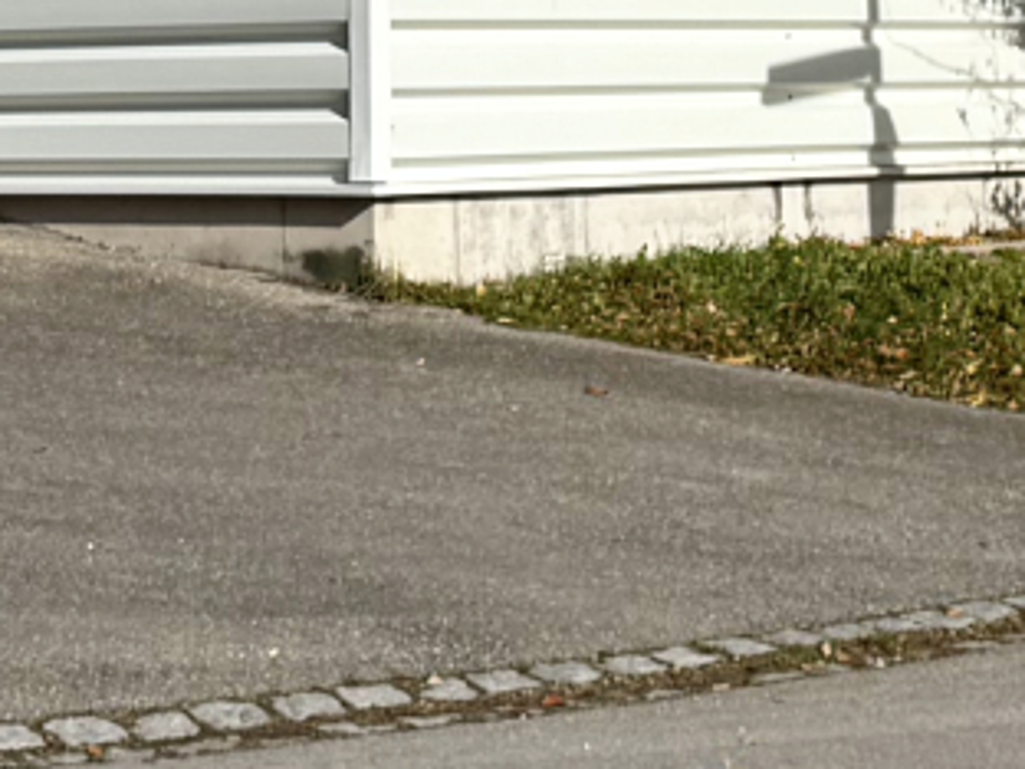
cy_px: -237
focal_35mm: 115
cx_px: 493
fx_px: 3405
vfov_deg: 12.5
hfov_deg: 17.1
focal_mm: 6.8
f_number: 1.8
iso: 80
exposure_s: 1/8130
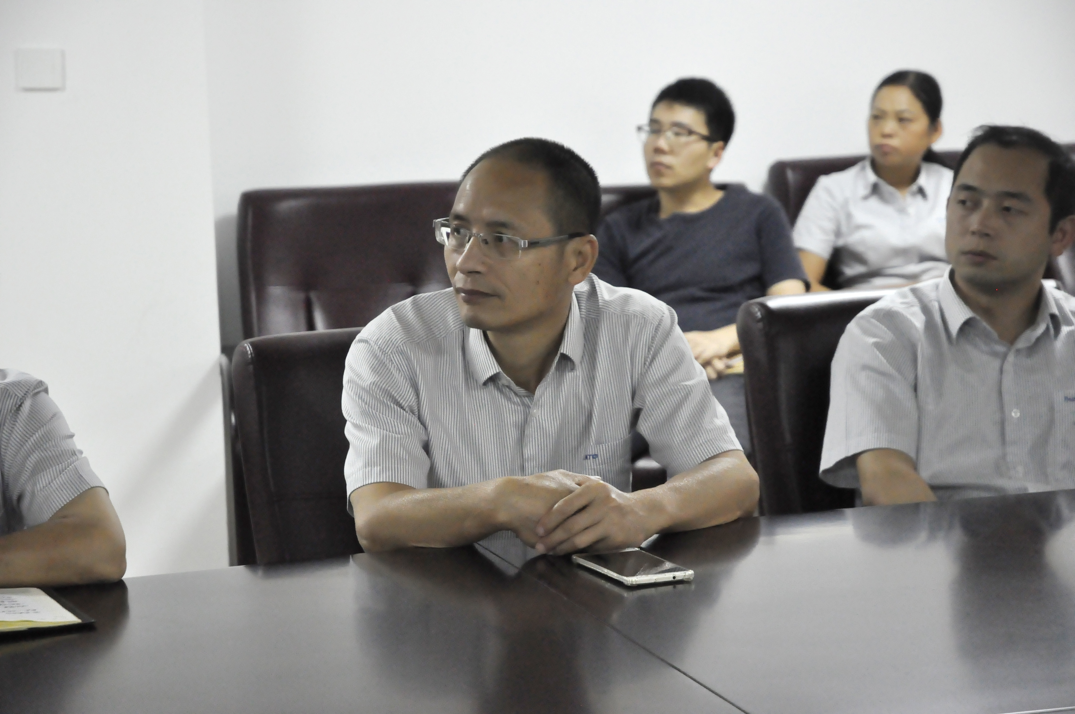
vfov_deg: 13.0
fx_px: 3132
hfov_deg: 19.5
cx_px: 538
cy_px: 357
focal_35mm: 105
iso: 3200
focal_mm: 70
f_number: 4.5
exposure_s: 1/80
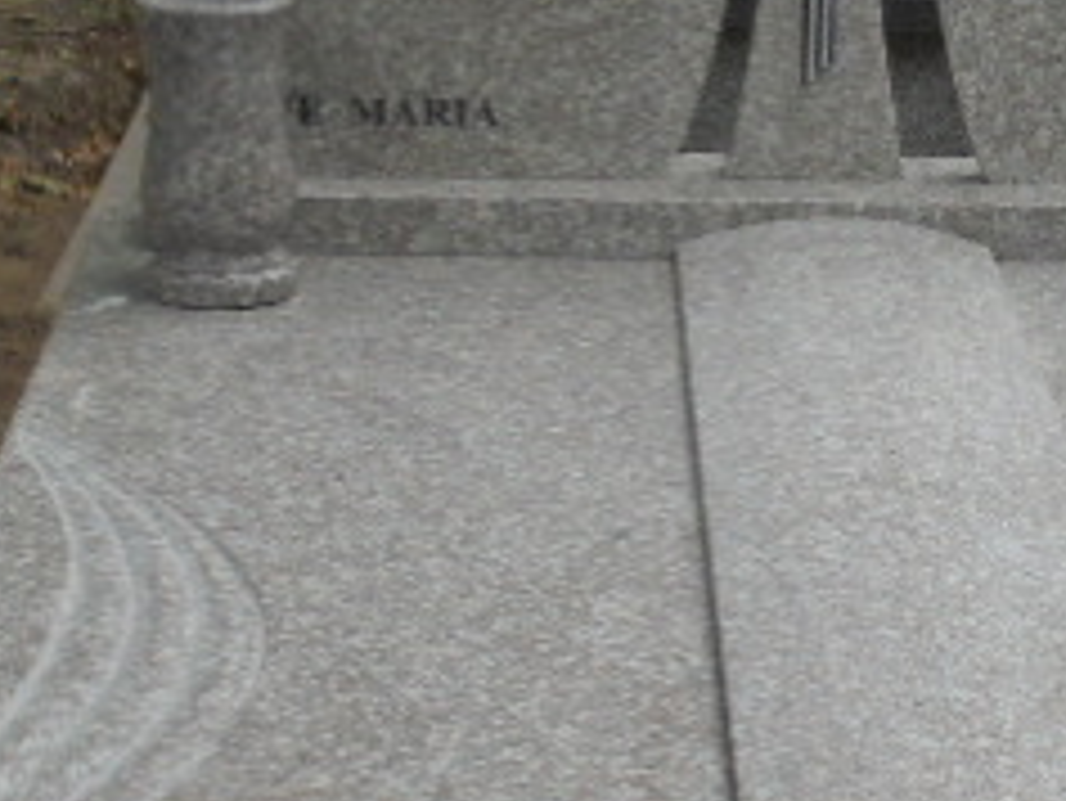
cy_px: 508
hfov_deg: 16.7
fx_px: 3574
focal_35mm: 116
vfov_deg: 12.8
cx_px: 954
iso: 200
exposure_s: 1/30
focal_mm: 7.8
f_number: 4.5
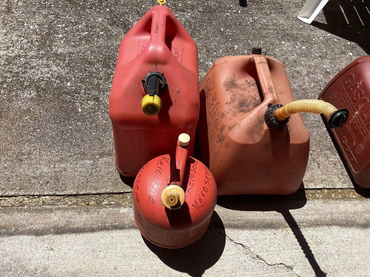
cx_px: 185
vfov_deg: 45.4
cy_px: 138
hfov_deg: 58.3
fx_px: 331
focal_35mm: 31
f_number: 2.4
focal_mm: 3.3
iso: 25
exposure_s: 1/1217
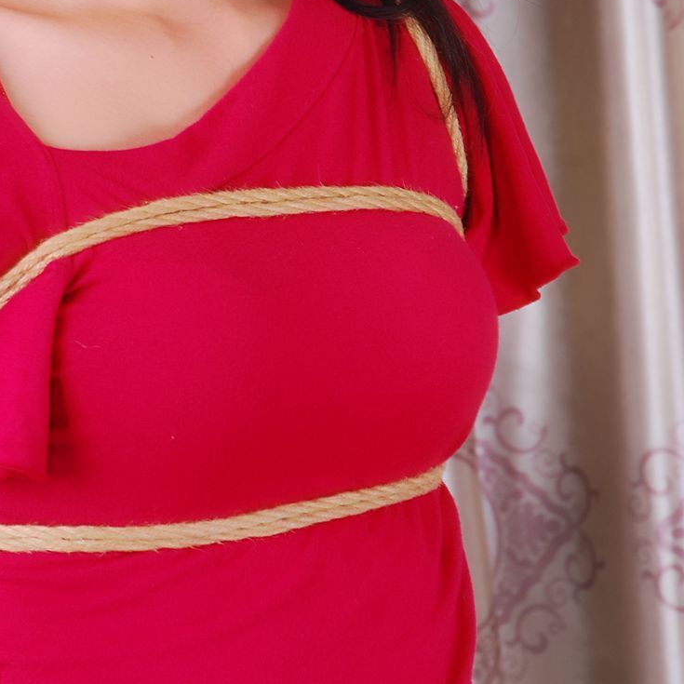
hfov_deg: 7.0
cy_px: -14
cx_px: 200
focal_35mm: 250
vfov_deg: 7.0
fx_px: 5589
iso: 160
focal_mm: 90
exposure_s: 1/8
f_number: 9
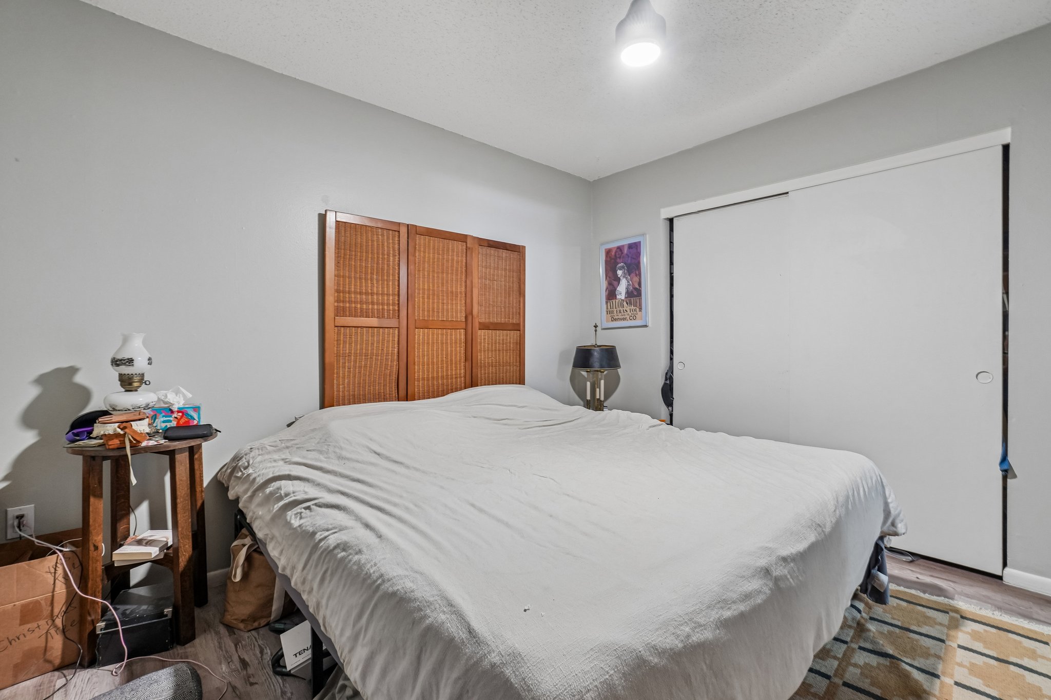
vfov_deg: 77.3
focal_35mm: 15
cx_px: 526
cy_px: 350
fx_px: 438
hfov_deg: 100.4
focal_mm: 10
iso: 400
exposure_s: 1/2
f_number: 8
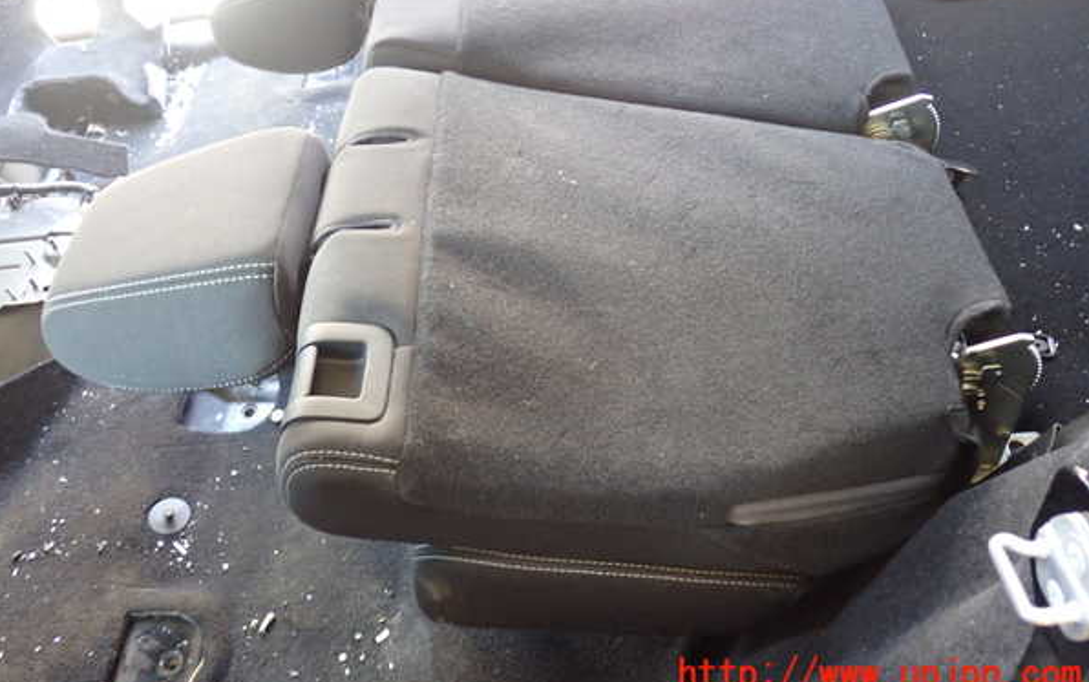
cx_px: 543
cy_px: 287
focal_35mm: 32
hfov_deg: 59.6
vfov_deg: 39.4
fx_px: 950
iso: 500
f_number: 2.3
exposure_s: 1/30
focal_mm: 5.4
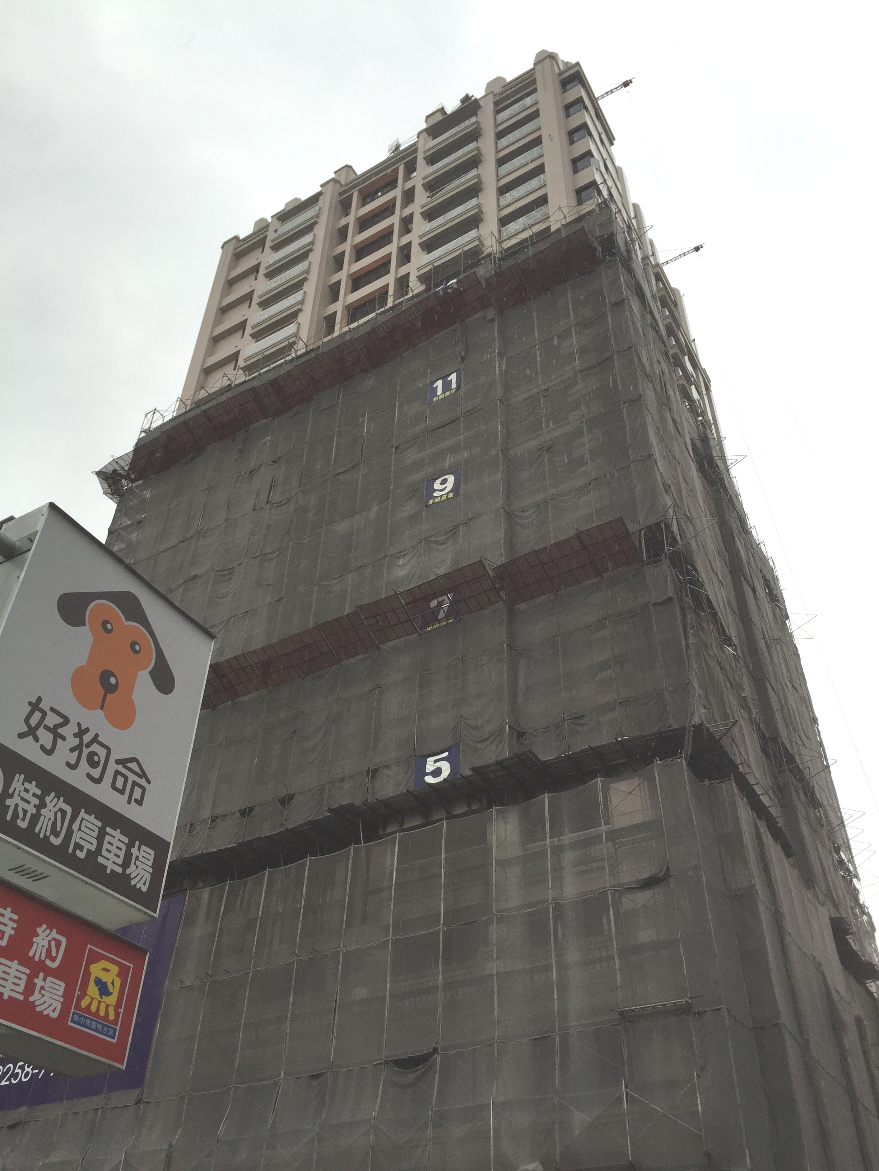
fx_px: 982
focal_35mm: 29
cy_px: 586
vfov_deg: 61.7
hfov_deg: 48.2
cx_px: 440
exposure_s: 1/286
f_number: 2.2
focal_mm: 4.15
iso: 32
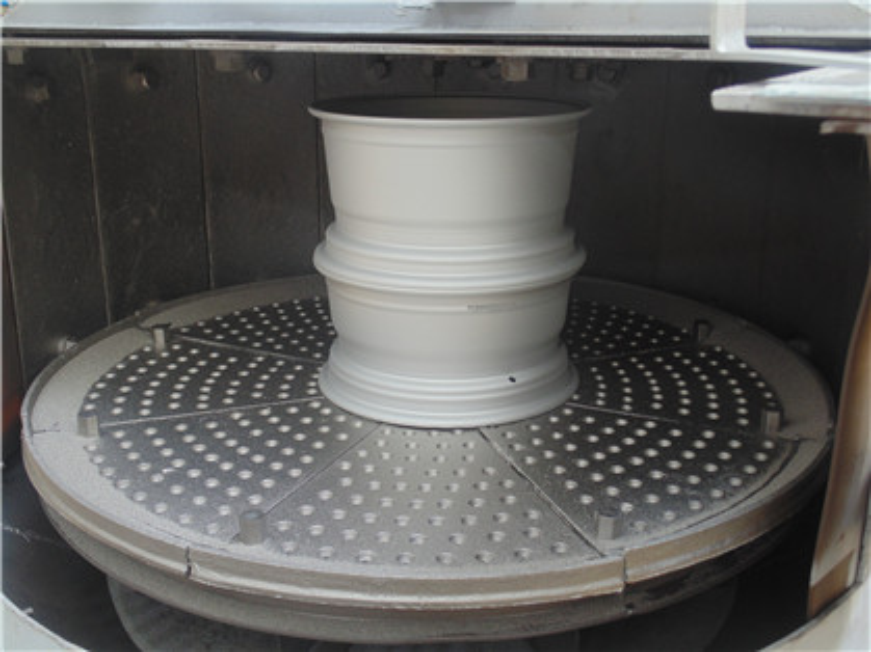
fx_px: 1031
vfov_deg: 35.1
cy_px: 326
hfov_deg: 45.8
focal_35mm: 41
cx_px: 436
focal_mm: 7.4
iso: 80
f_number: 3.6
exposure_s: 1/30
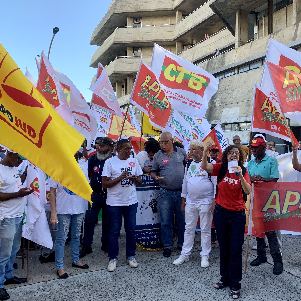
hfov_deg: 52.1
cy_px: 149
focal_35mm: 31
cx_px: 182
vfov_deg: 52.5
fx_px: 305
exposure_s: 1/170
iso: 25
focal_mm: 4.25
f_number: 1.8
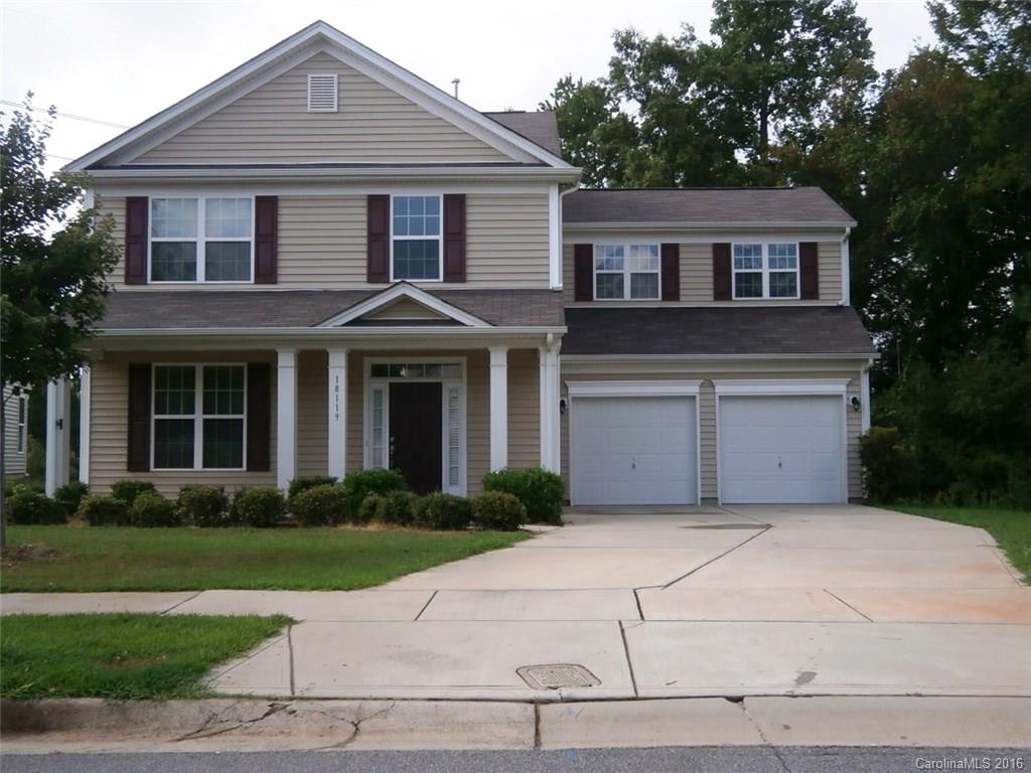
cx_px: 516
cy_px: 386
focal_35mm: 36
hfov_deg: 51.4
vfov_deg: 39.7
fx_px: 1072
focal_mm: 6.4
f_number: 3.1
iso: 80
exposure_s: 1/800
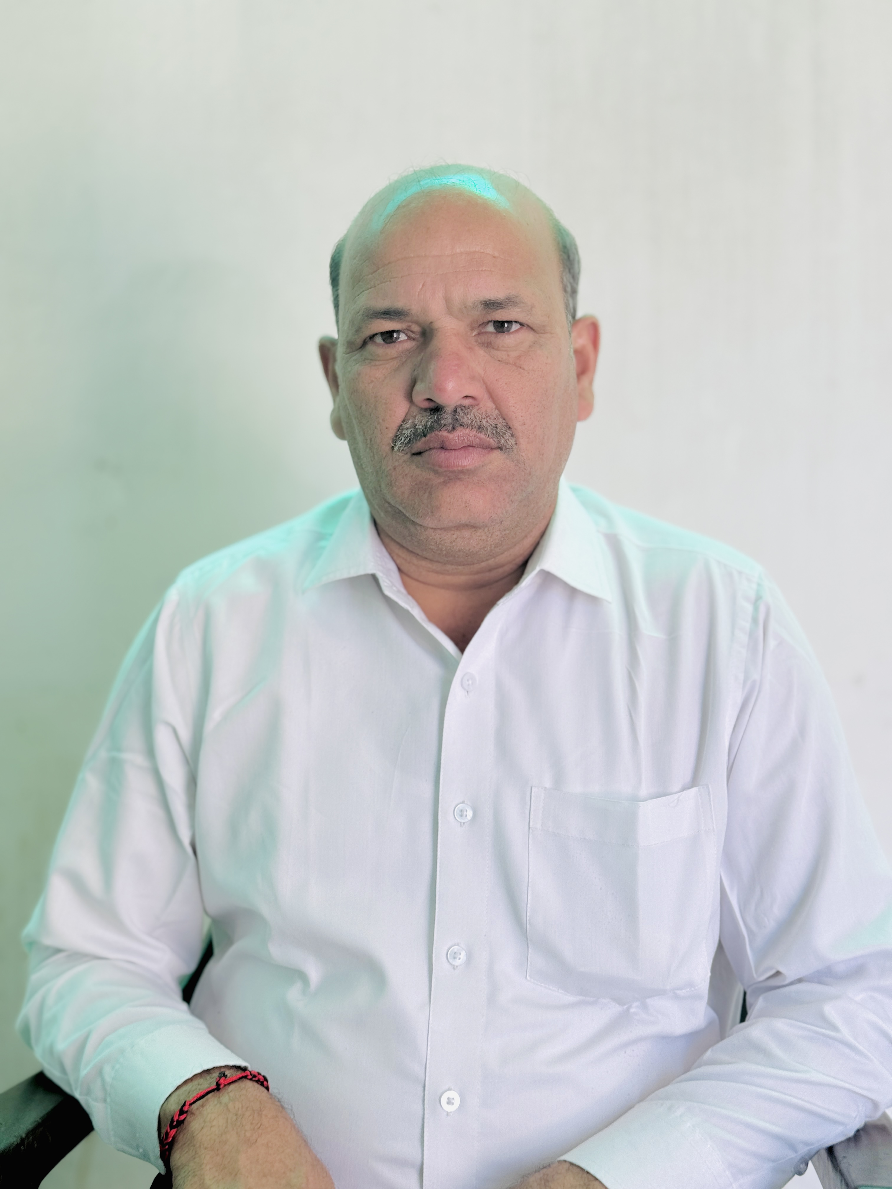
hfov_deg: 30.3
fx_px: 1649
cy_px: 594
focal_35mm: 48
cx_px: 446
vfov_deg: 39.7
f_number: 1.78
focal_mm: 6.76
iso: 64
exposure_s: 1/200
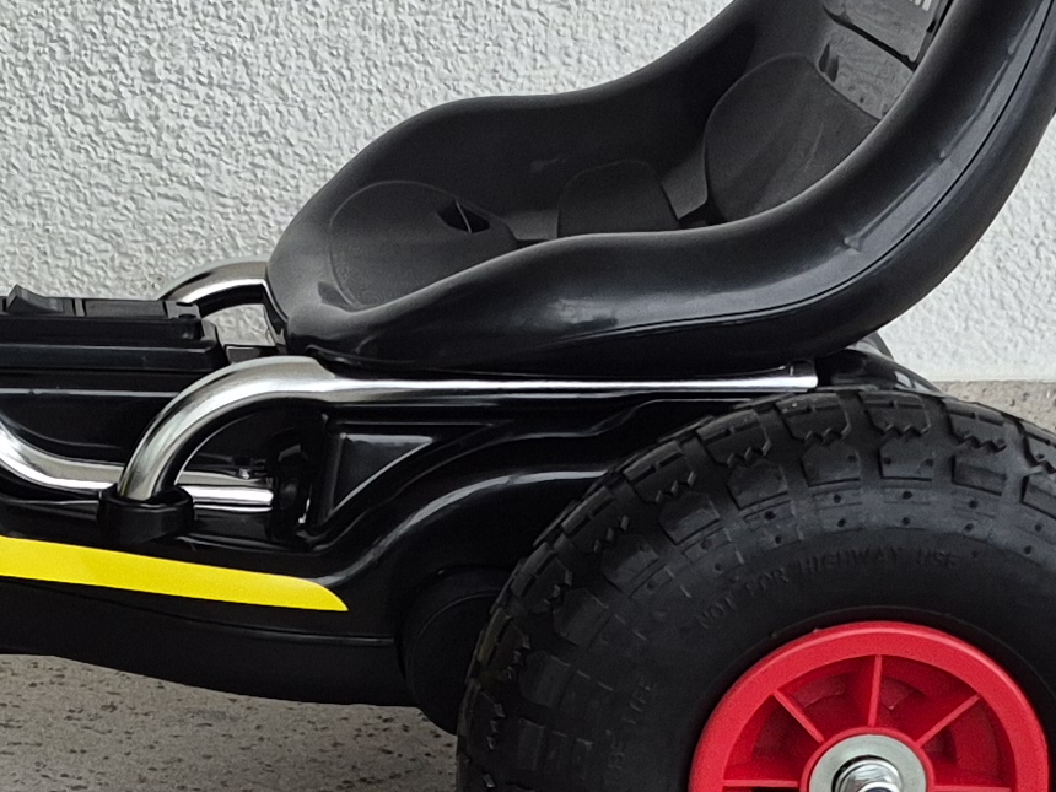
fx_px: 3264
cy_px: 470
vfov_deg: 13.8
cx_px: -45
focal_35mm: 107
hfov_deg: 17.8
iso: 200
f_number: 1.8
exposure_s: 1/180
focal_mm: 5.4
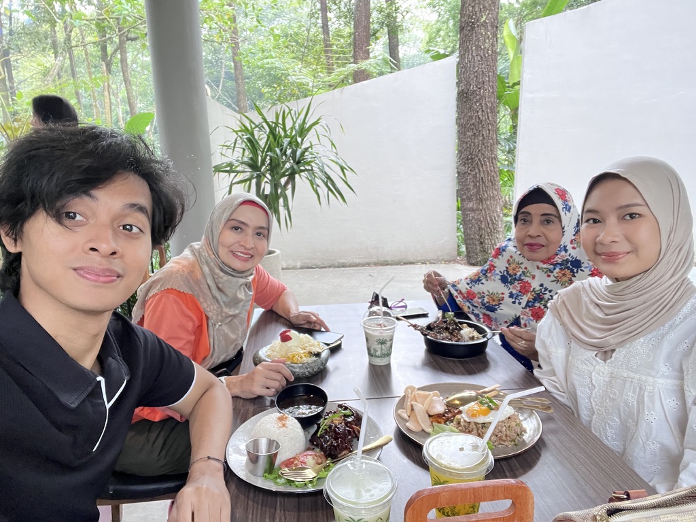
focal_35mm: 23
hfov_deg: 73.9
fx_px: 462
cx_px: 348
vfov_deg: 58.9
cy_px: 261
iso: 400
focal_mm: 2.71
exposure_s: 1/59
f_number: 2.2
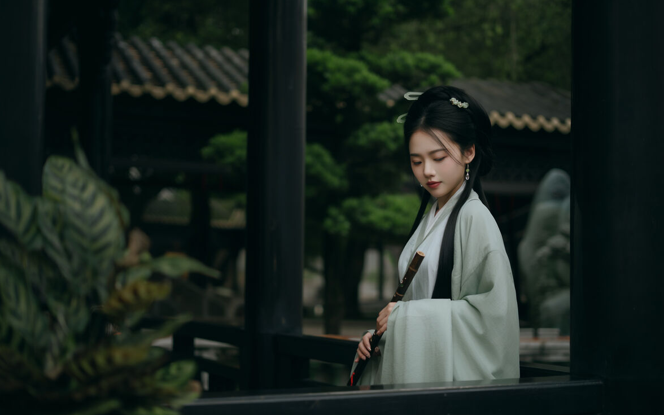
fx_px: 941
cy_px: 224
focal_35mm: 52
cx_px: 330
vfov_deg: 24.9
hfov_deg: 38.9
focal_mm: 50
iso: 100
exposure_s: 1/125
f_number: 1.8
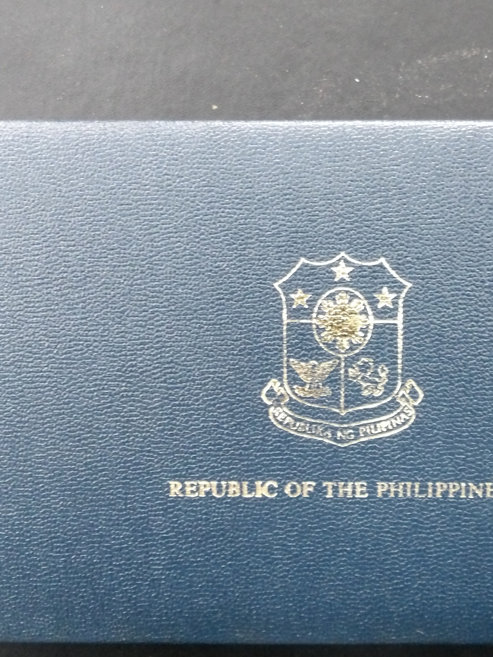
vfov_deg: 47.4
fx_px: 741
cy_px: 409
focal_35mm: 39
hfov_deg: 36.2
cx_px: 356
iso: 438
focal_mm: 4.2
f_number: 4.1
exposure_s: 1/15
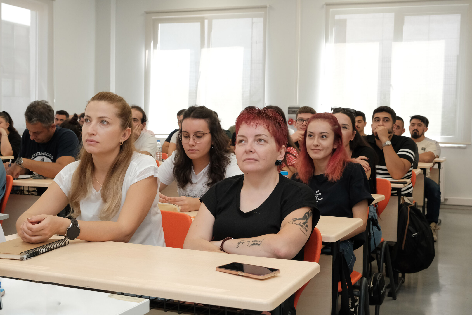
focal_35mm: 46
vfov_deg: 29.2
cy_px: 158
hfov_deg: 42.7
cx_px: 236
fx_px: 603
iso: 2000
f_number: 6.4
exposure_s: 1/160
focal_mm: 30.8
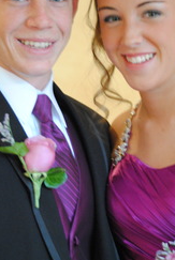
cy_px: 139
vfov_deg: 9.9
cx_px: 98
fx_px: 1503
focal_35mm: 207
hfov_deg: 6.7
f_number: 4.2
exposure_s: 1/20
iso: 800
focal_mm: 70
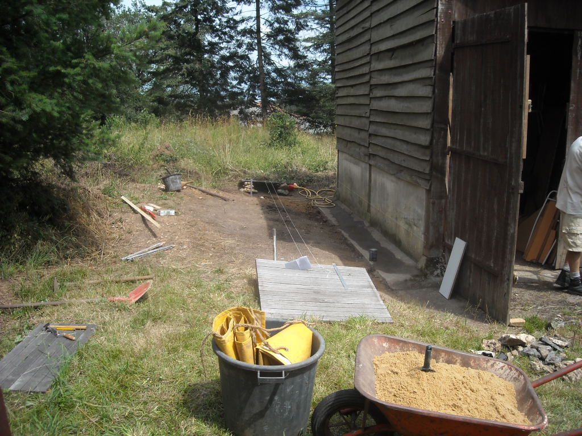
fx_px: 588
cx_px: 291
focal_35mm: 35
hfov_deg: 52.6
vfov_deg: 40.7
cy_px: 218
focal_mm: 5.7
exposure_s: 1/184
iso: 64
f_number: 5.6
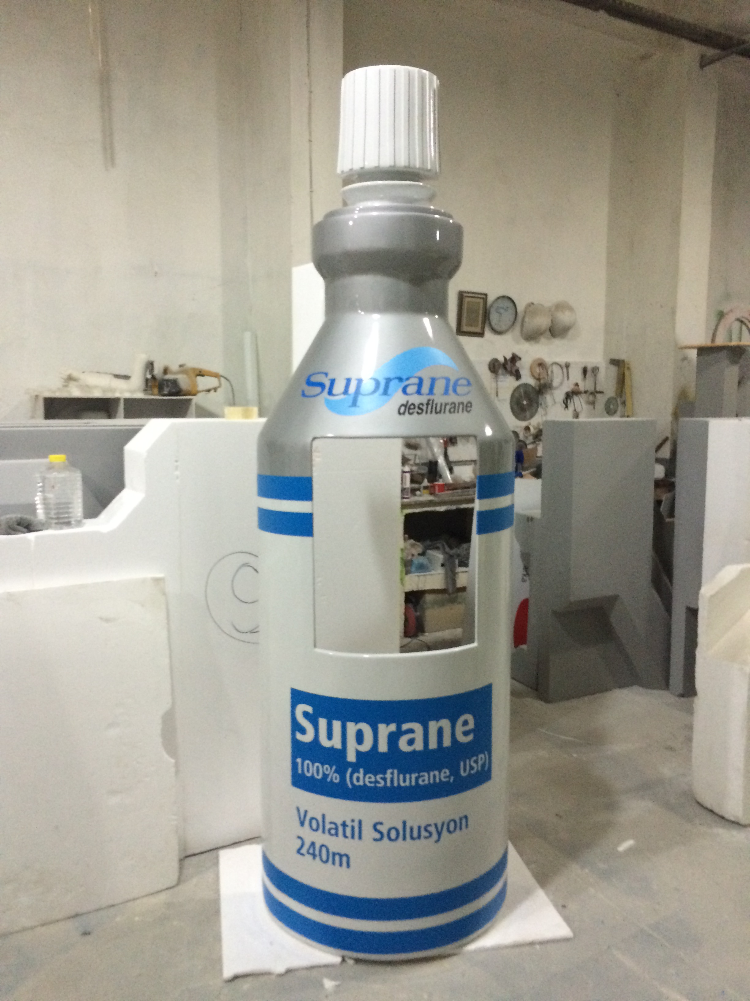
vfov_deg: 61.7
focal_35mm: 29
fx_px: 838
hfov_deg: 48.2
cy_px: 500
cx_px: 375
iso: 320
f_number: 2.2
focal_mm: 4.15
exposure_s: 1/20
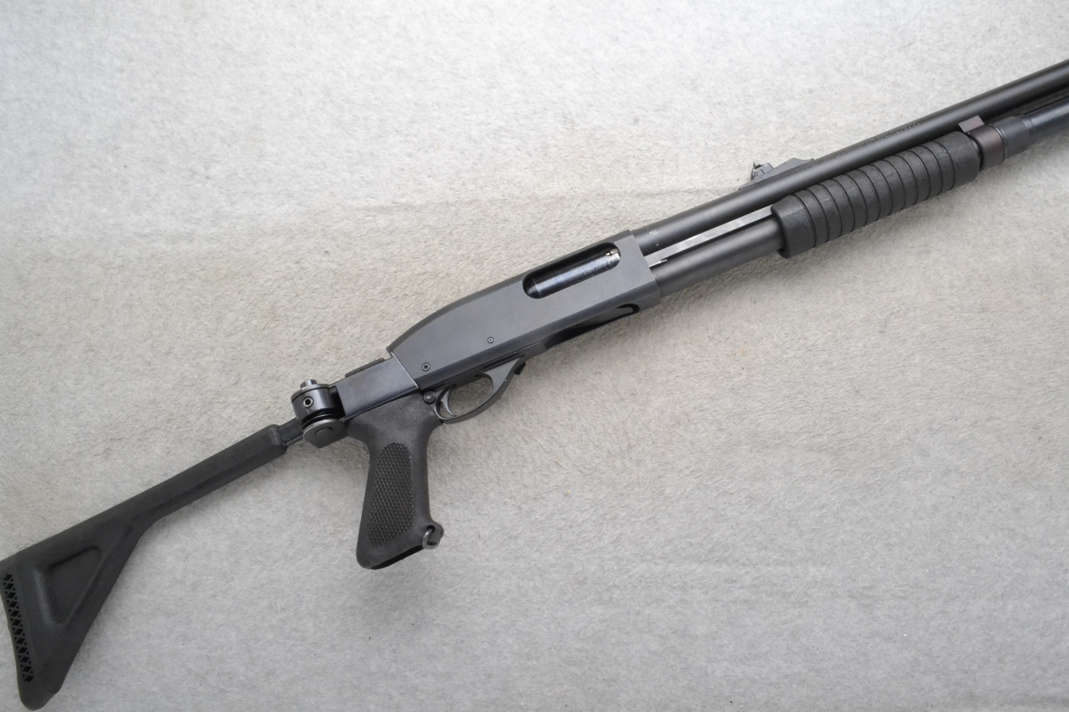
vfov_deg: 47.9
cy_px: 356
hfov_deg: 67.4
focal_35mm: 27
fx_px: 802
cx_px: 534
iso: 3200
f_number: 20
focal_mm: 18
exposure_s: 1/125
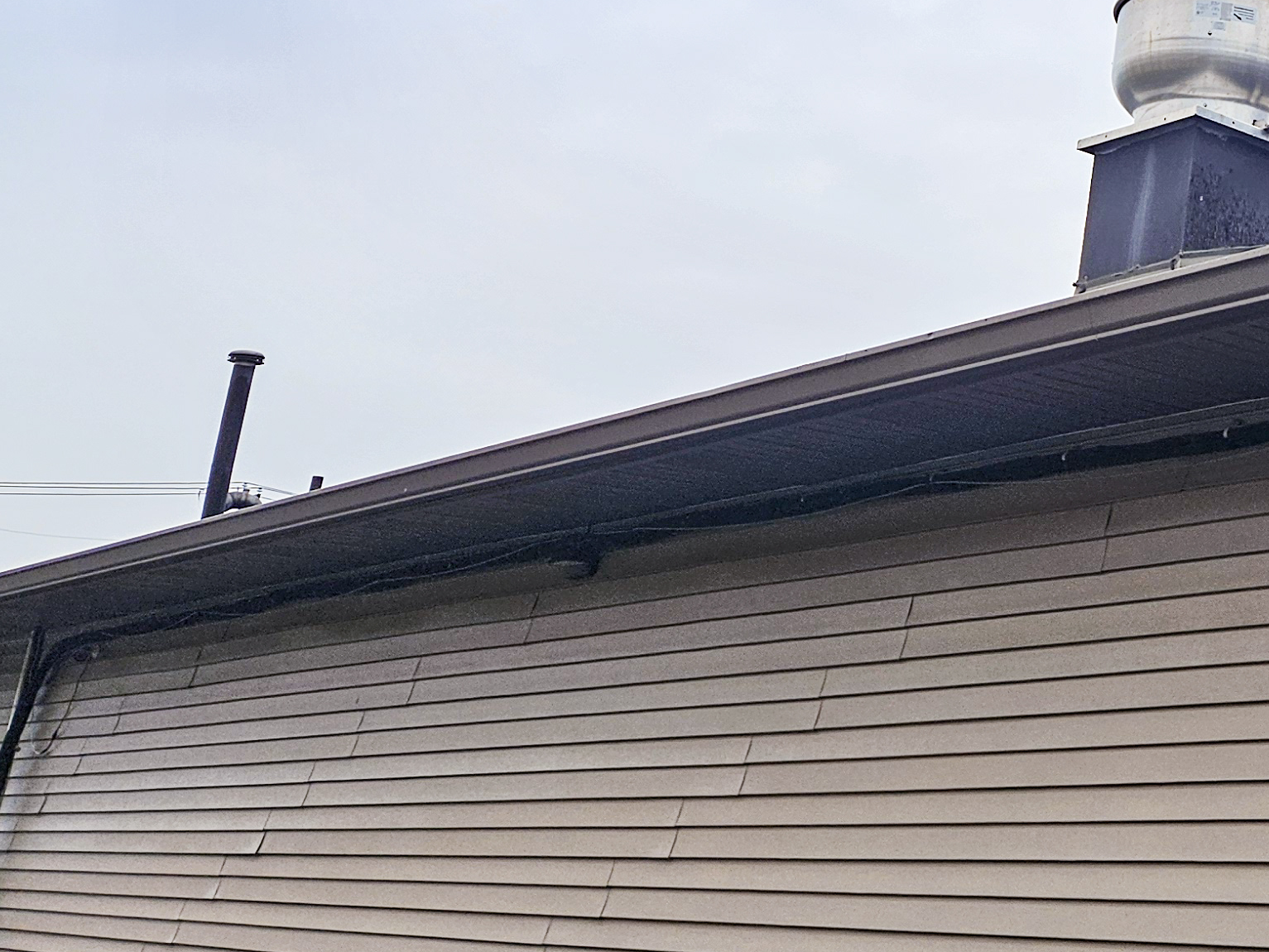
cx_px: 1503
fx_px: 2200
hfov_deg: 28.3
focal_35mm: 60
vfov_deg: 23.5
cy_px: 31
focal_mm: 5.4
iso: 25
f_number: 1.8
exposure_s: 1/750
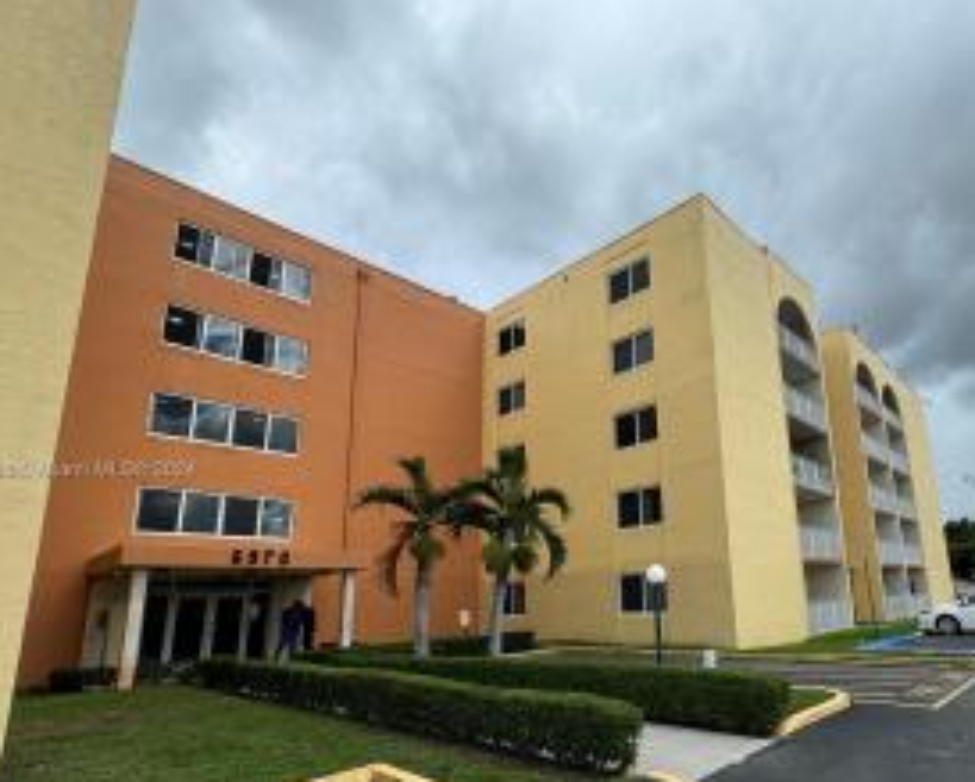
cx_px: 625
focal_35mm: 20
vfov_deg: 67.5
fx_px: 578
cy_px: 471
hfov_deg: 78.5
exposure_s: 1/1277
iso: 50
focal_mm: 2.22
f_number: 2.2
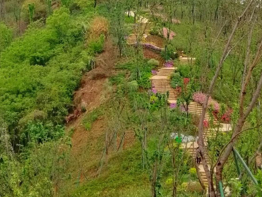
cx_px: 93
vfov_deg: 16.9
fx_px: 651
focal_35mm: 86
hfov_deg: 22.7
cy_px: 16
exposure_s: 1/196
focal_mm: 3.81
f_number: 2.2
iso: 50
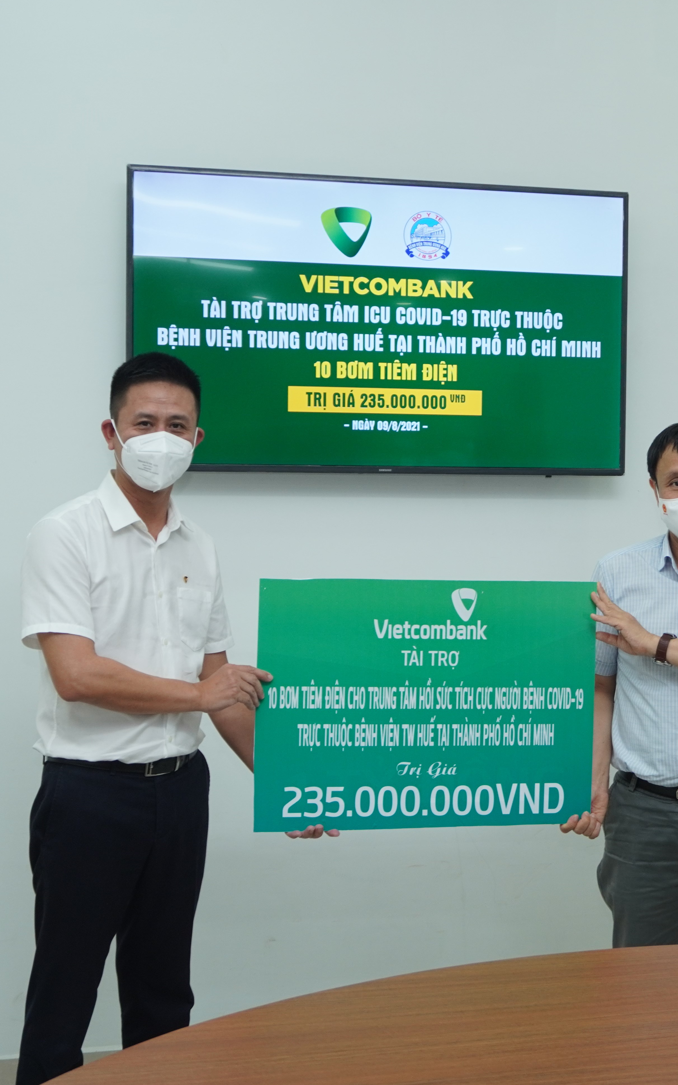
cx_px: 461
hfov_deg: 23.0
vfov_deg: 36.3
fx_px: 1655
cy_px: 540
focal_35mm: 56
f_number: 4.5
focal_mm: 24
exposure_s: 1/60
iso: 400
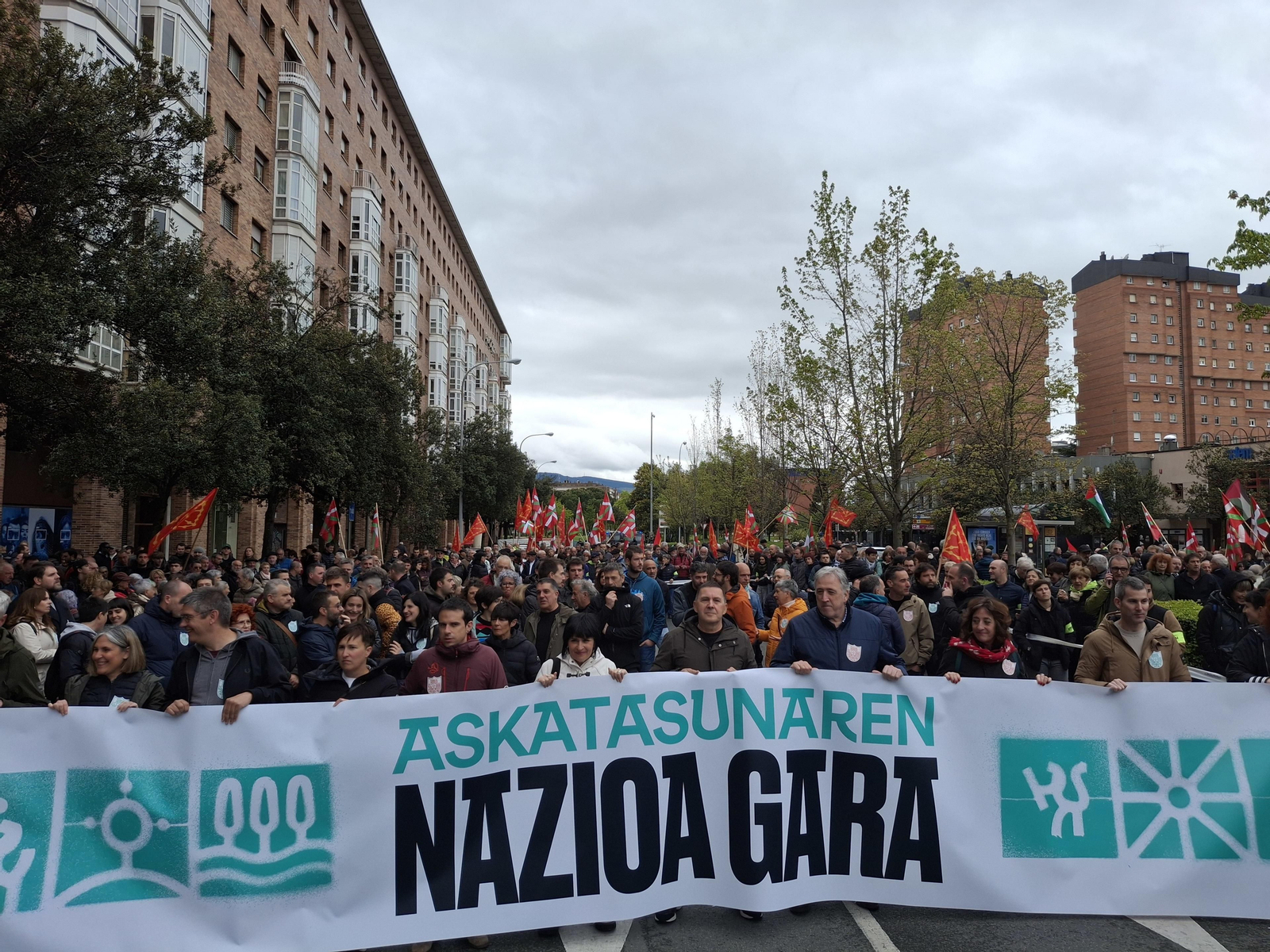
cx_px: 635
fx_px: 917
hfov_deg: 69.4
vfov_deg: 54.9
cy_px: 476
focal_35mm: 25
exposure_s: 1/999
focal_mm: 4.69
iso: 32
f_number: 1.8
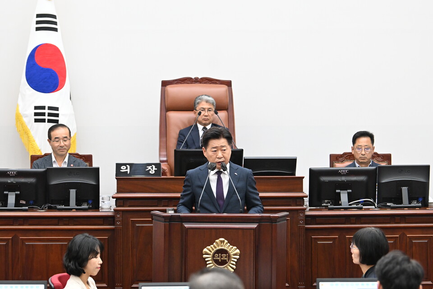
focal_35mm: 142
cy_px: 144
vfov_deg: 9.7
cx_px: 216
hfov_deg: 14.4
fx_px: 1708
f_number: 4
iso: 2500
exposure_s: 1/200
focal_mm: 95
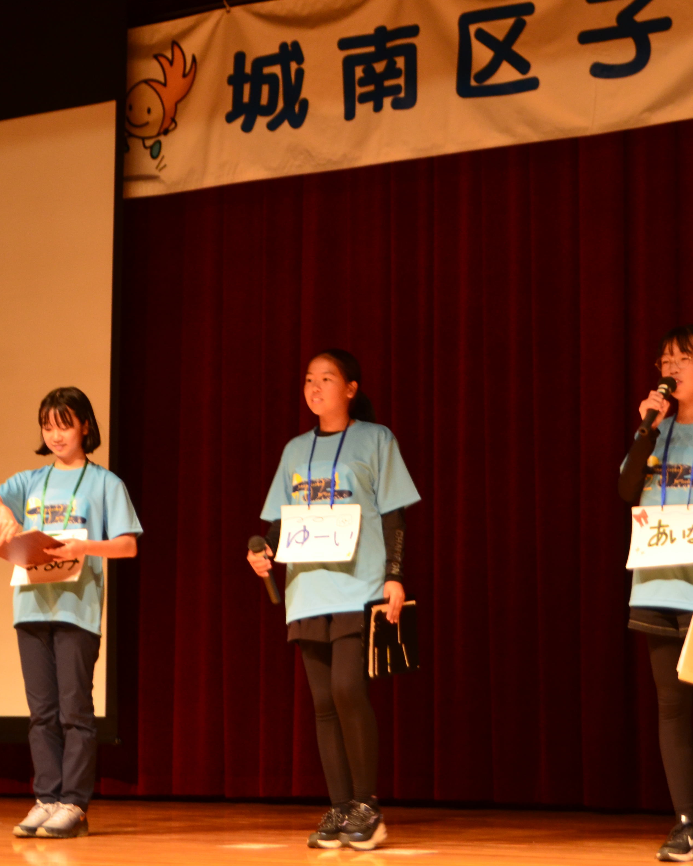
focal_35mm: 79
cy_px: 429
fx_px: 2025
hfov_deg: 19.4
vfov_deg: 24.1
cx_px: 399
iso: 800
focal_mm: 36
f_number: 5
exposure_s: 1/40
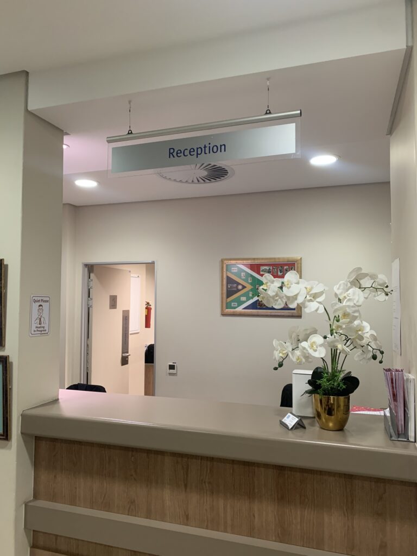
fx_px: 418
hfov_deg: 53.1
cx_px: 208
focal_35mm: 26
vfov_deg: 67.3
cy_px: 278
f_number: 1.8
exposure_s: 1/60
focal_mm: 4.25
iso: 200
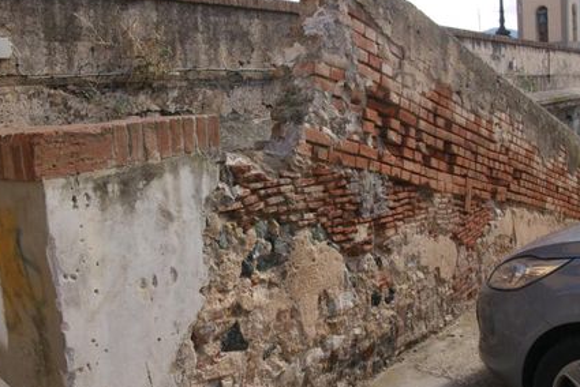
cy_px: 177
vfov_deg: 37.9
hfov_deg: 54.4
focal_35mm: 35
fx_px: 564
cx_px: 272
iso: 100
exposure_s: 1/100
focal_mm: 16
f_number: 10
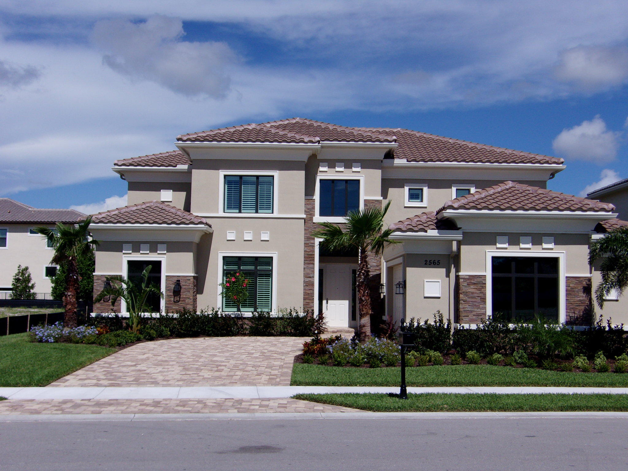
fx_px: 762
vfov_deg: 34.3
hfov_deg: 44.8
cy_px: 236
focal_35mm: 42
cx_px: 314
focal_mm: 7.6
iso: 80
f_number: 13.1
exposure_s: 1/150
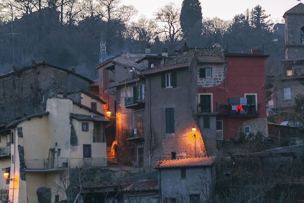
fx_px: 2077
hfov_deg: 8.4
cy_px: 95
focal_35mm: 246
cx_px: 206
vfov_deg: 5.6
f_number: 4
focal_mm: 105
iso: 1000
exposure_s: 1/50
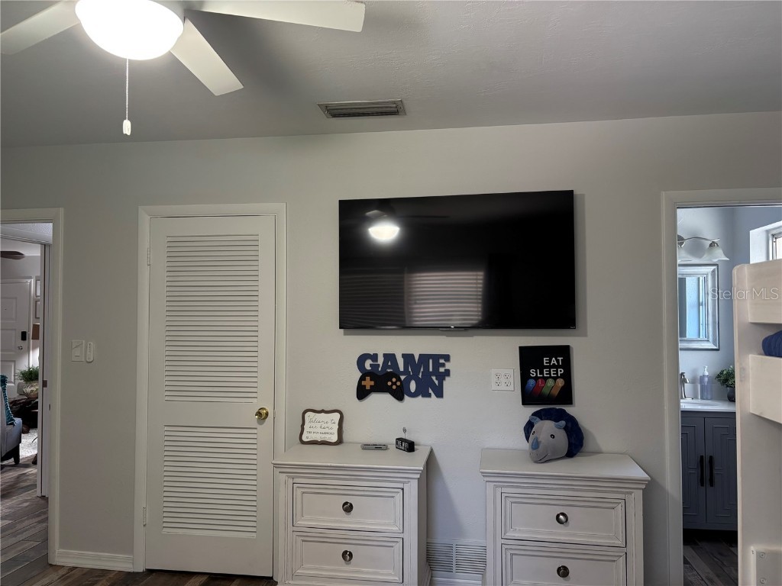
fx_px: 587
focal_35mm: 26
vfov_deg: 53.1
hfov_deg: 67.3
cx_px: 391
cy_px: 293
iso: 125
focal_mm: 5.96
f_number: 1.6
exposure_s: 1/60
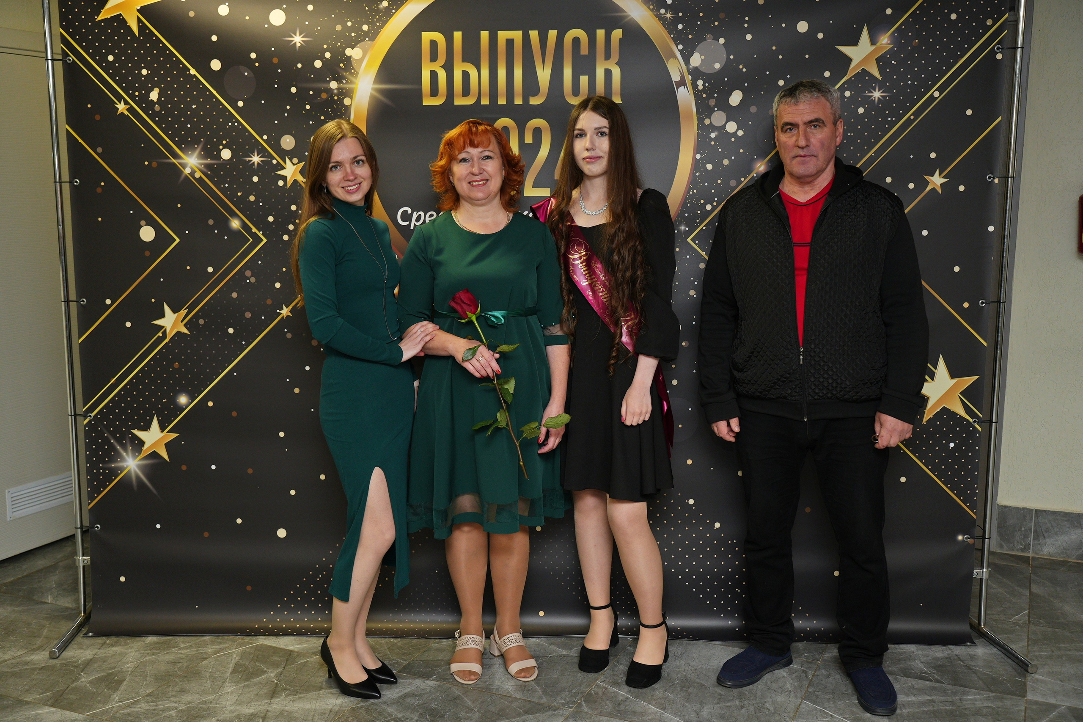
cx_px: 542
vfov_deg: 37.8
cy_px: 361
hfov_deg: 54.4
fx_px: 1053
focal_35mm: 35
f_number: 2.8
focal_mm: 35
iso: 800
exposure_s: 1/160
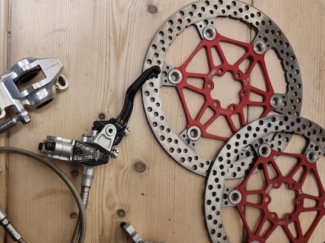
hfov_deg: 51.5
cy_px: 174
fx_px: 328
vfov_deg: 39.8
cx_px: 104
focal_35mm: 35
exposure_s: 1/33
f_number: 1.8
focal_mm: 6.7
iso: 640
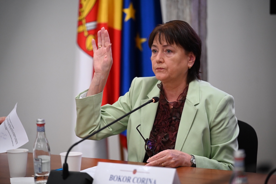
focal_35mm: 155
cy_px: 92
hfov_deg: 13.3
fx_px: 1187
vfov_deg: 8.8
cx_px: 138
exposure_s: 1/320
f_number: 2.8
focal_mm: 155
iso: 5000
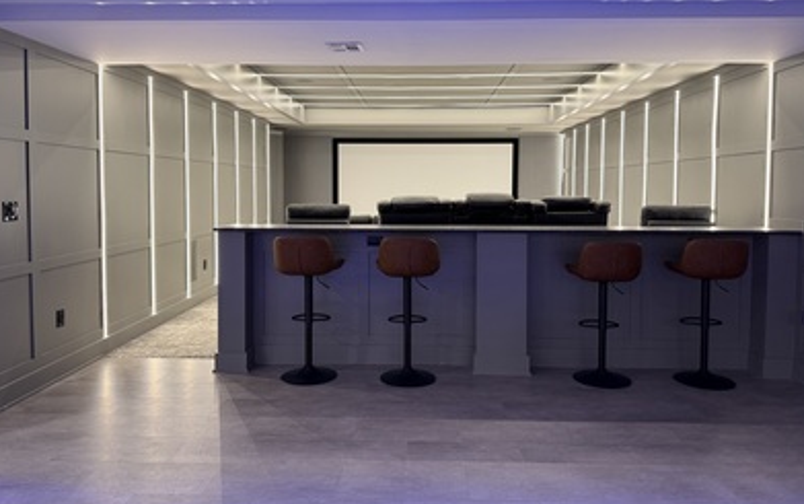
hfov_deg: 70.4
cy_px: 210
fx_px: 570
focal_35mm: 26
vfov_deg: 47.5
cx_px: 407
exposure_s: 1/60
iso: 200
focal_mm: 6.76
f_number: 1.78
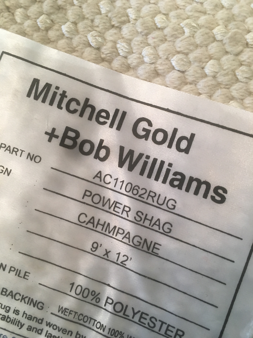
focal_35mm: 29
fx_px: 283
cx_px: 126
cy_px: 169
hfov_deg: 48.2
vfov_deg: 61.7
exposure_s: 1/30
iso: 100
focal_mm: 4.15
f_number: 2.2
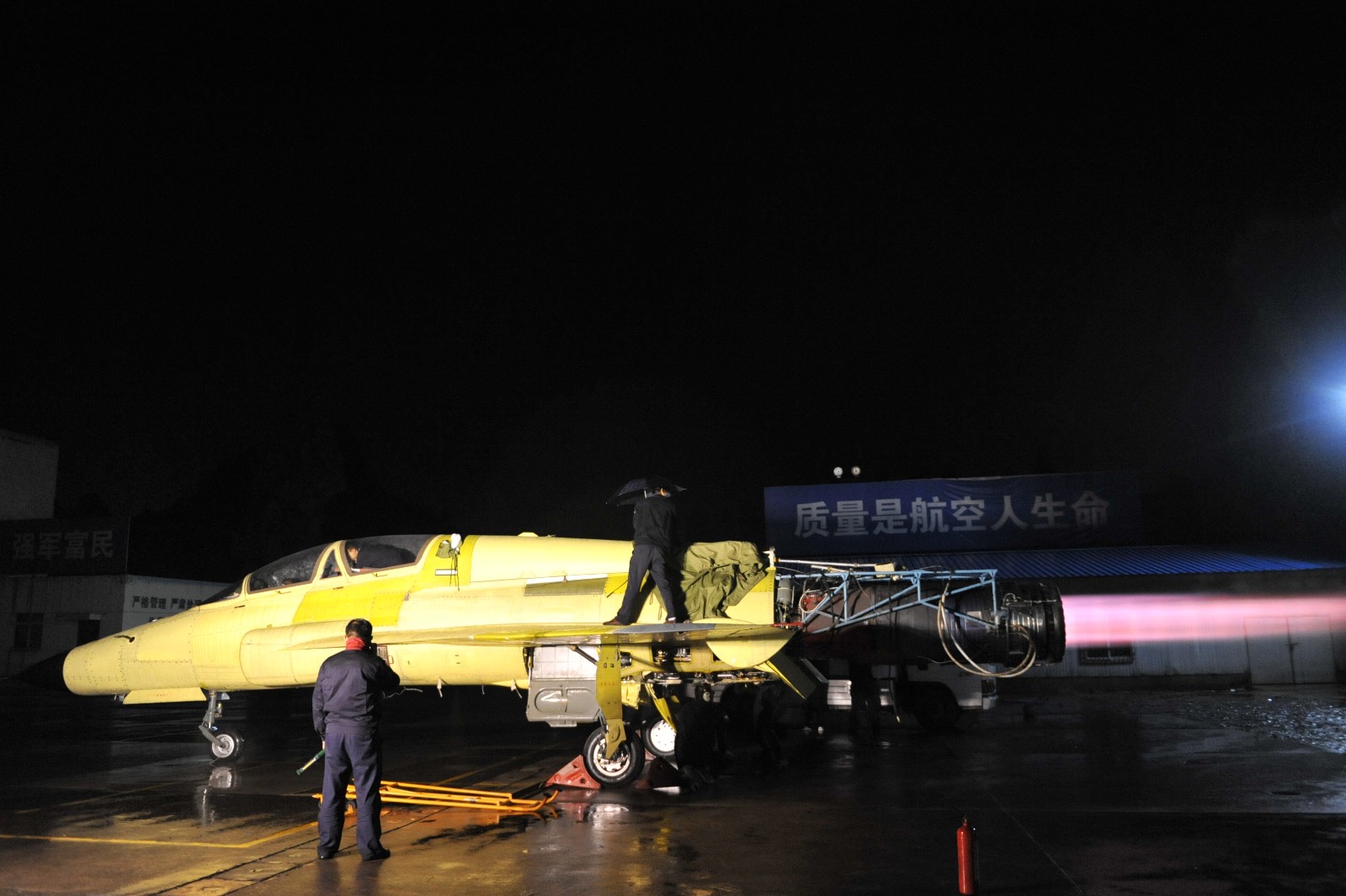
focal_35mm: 28
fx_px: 1047
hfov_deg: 65.5
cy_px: 448
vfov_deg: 46.4
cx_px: 673
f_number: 2.8
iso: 3200
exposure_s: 1/200
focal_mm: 28
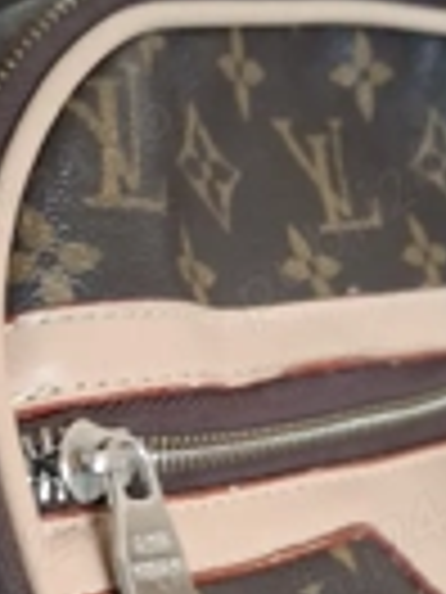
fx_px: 1306
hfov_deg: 19.3
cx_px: 117
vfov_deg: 24.3
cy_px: 612
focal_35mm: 76
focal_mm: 4.69
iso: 500
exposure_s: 1/25
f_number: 1.8
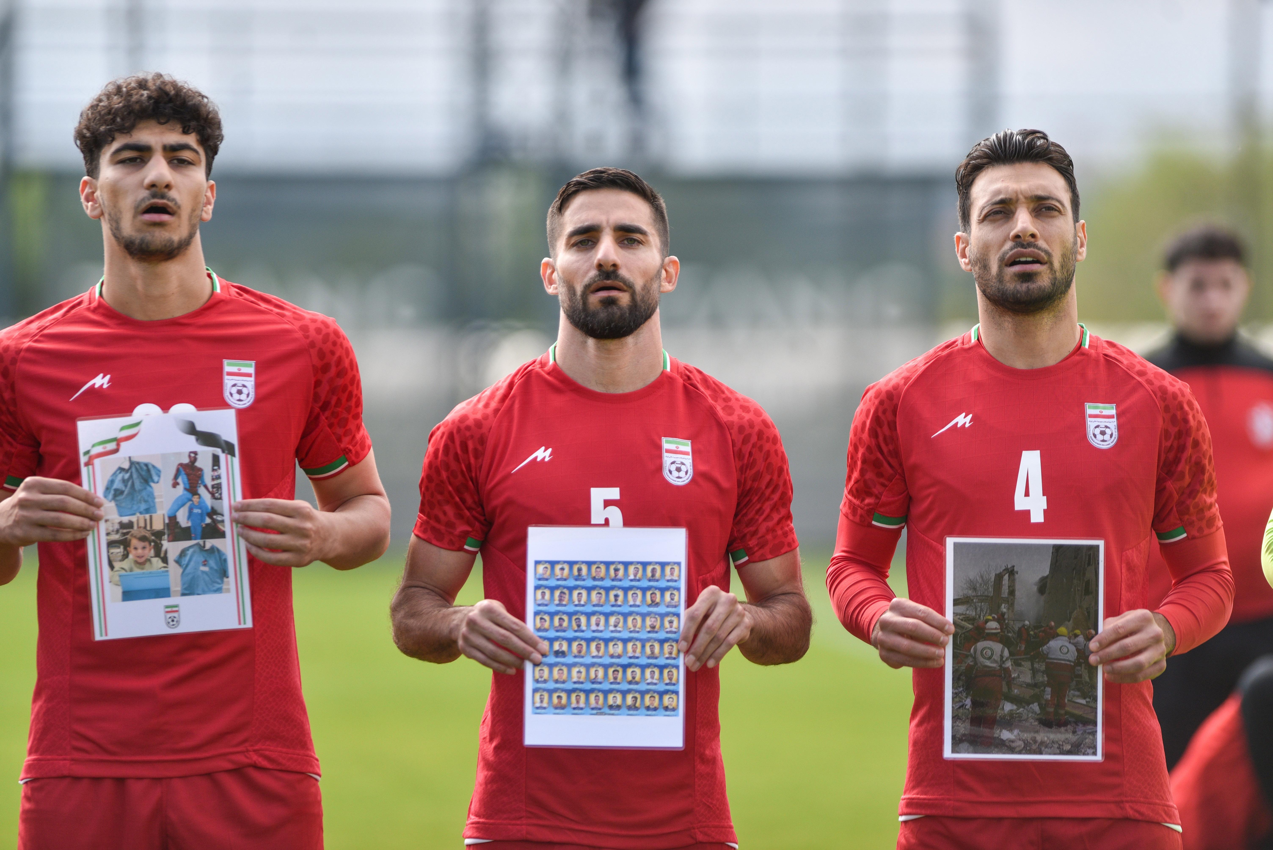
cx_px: 636
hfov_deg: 6.9
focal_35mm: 300
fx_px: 10612
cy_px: 425
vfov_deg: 4.6
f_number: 2.8
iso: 200
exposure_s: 1/1600
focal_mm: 300
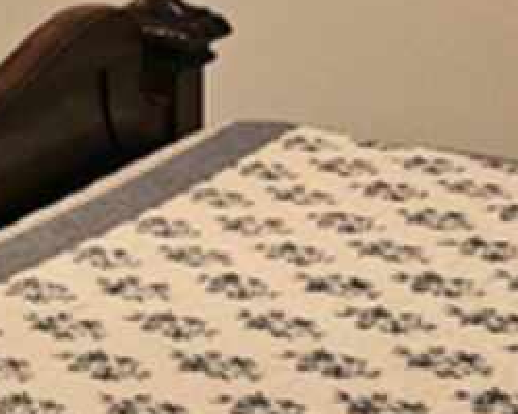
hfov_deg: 13.6
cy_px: -242
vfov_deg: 12.6
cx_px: -591
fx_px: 1763
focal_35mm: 115
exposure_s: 1/120
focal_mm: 6.3
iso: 640
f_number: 1.7
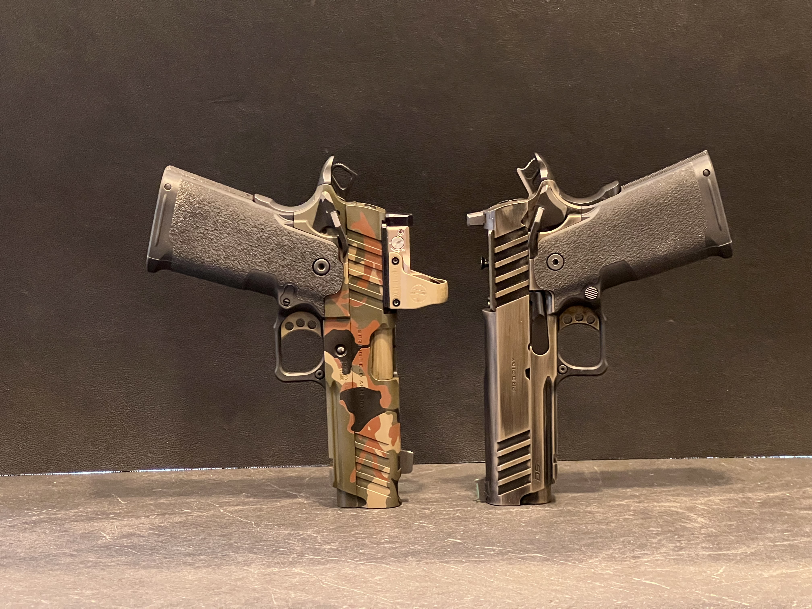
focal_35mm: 77
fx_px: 1806
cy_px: 304
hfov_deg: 25.3
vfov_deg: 19.1
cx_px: 406
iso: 800
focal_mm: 9
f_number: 2.8
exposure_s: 1/40
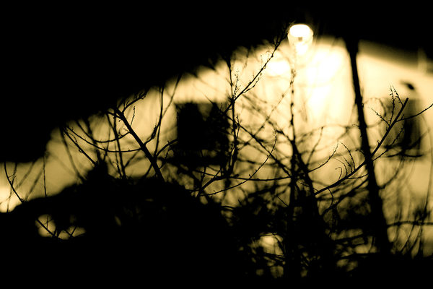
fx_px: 601
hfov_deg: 39.6
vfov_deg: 27.0
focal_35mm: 50
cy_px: 144
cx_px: 216
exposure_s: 1/30
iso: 2000
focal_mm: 50
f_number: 2.5
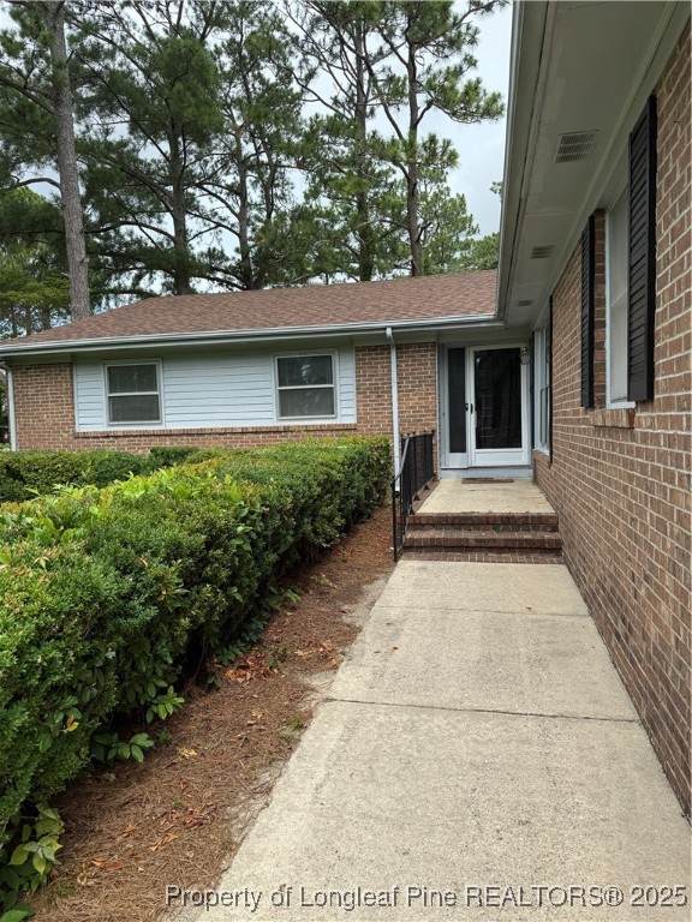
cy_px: 461
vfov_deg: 71.6
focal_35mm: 24
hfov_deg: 56.8
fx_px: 640
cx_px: 346
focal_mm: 6.76
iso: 80
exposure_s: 1/2053
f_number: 1.78
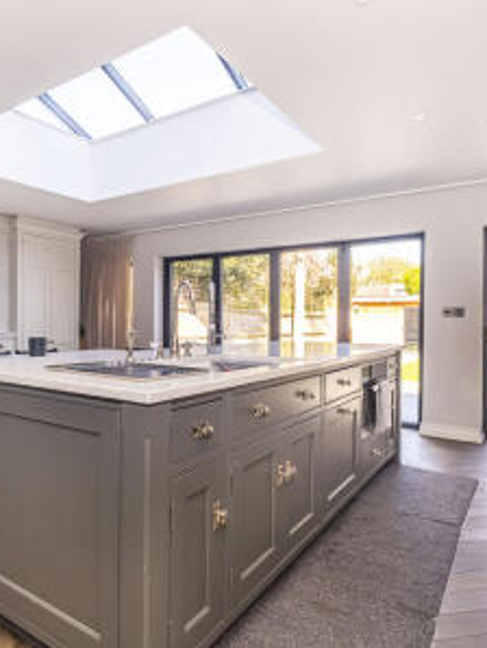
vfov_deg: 73.9
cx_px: 191
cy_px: 319
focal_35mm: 23
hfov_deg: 58.4
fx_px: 431
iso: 320
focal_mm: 10
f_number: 6.4
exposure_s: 1/50
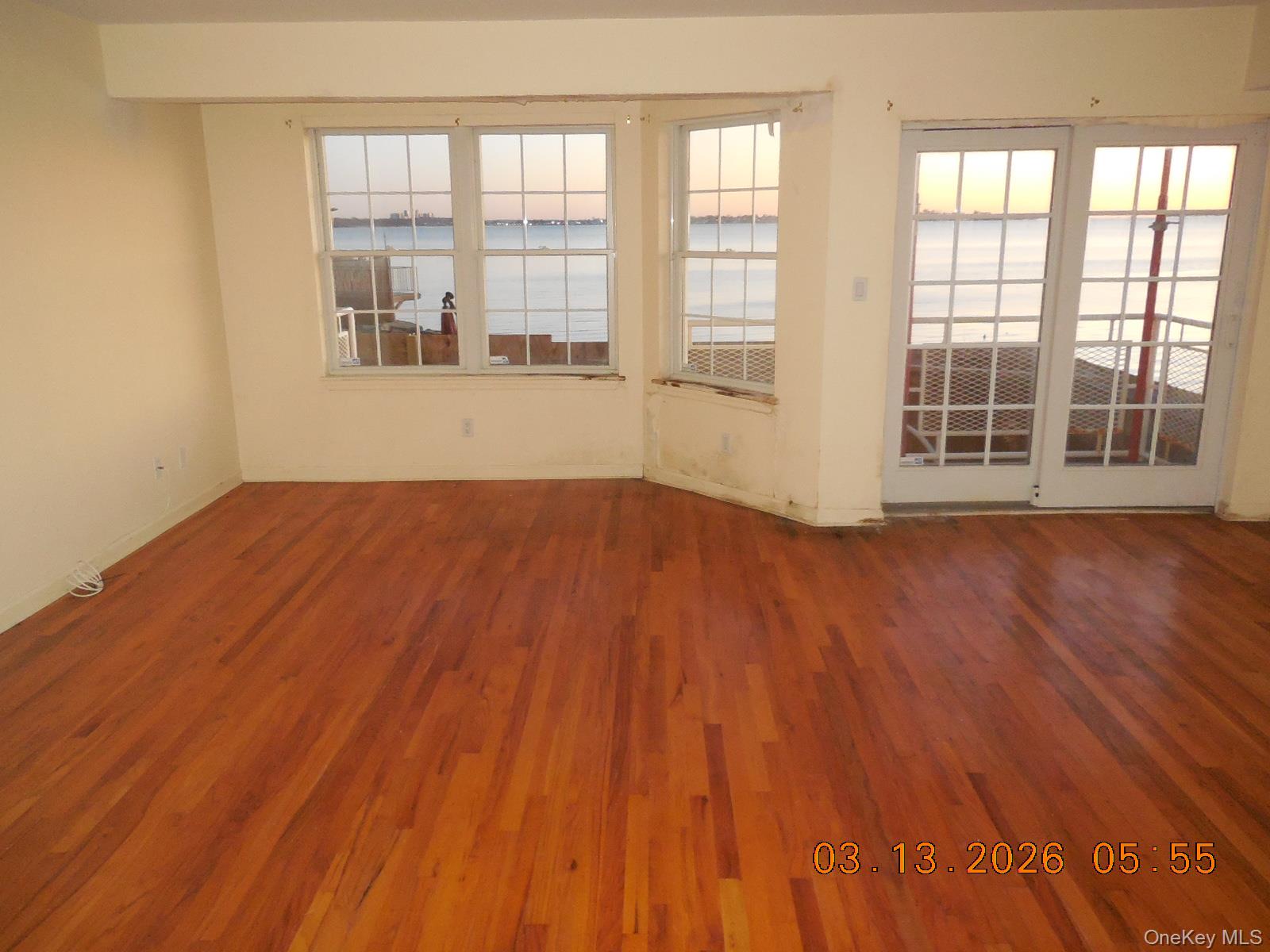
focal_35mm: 25
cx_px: 635
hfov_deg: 69.4
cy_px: 476
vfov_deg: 54.9
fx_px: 917
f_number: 3.1
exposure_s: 1/25
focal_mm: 4.5
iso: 720
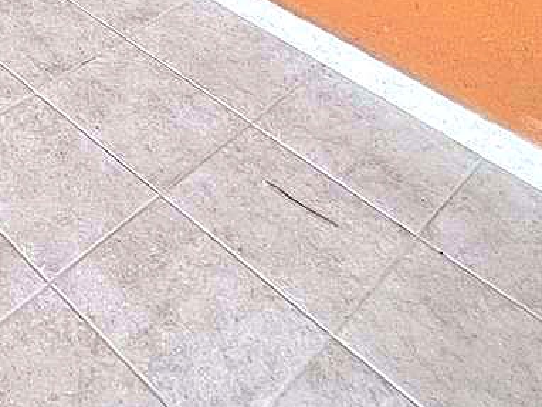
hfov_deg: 29.6
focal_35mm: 51
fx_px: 799
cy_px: -367
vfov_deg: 19.4
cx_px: -173
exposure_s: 1/99
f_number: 1.8
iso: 80
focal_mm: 1.57
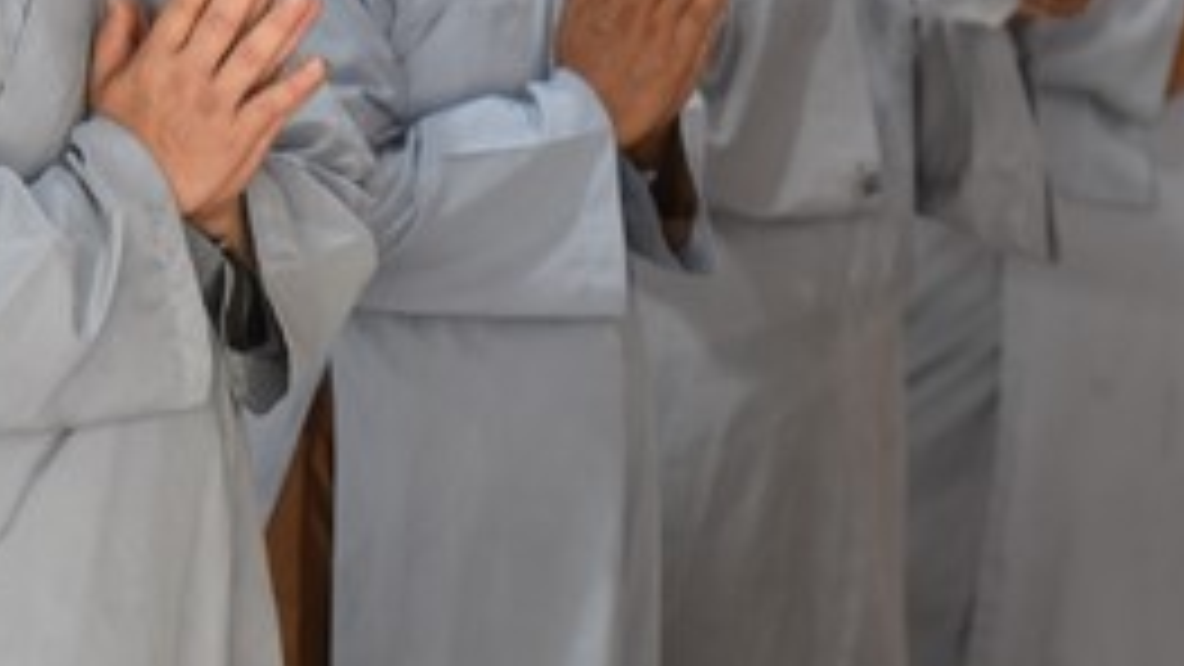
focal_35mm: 194
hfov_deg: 11.1
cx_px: 320
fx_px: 6091
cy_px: 22
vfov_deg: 6.2
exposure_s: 1/60
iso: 1800
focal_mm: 75
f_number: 4
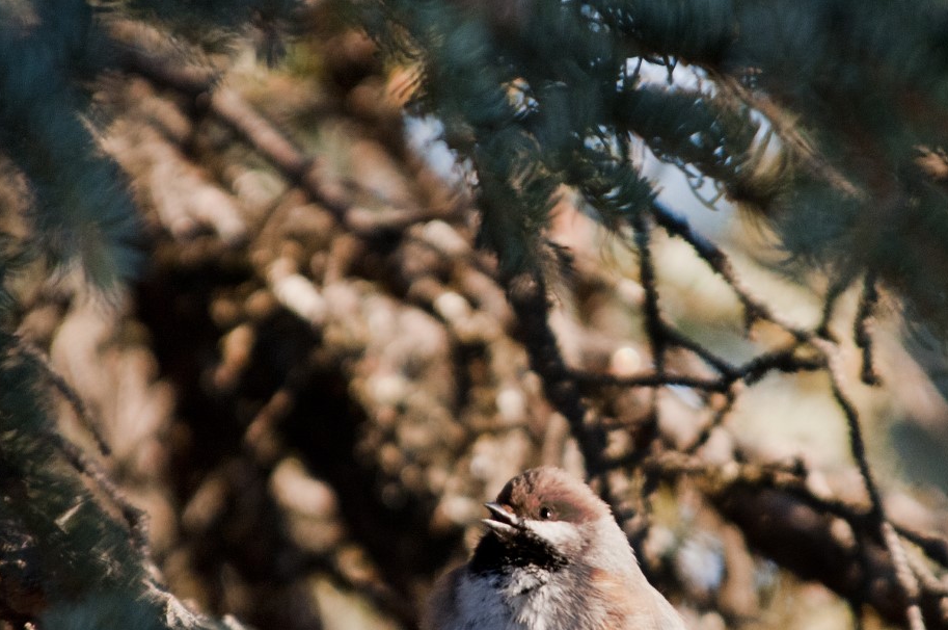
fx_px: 28110
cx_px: 658
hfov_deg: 1.9
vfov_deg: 1.3
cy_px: 361
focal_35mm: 1069
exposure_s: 1/500
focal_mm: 400
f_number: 5.6
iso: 640
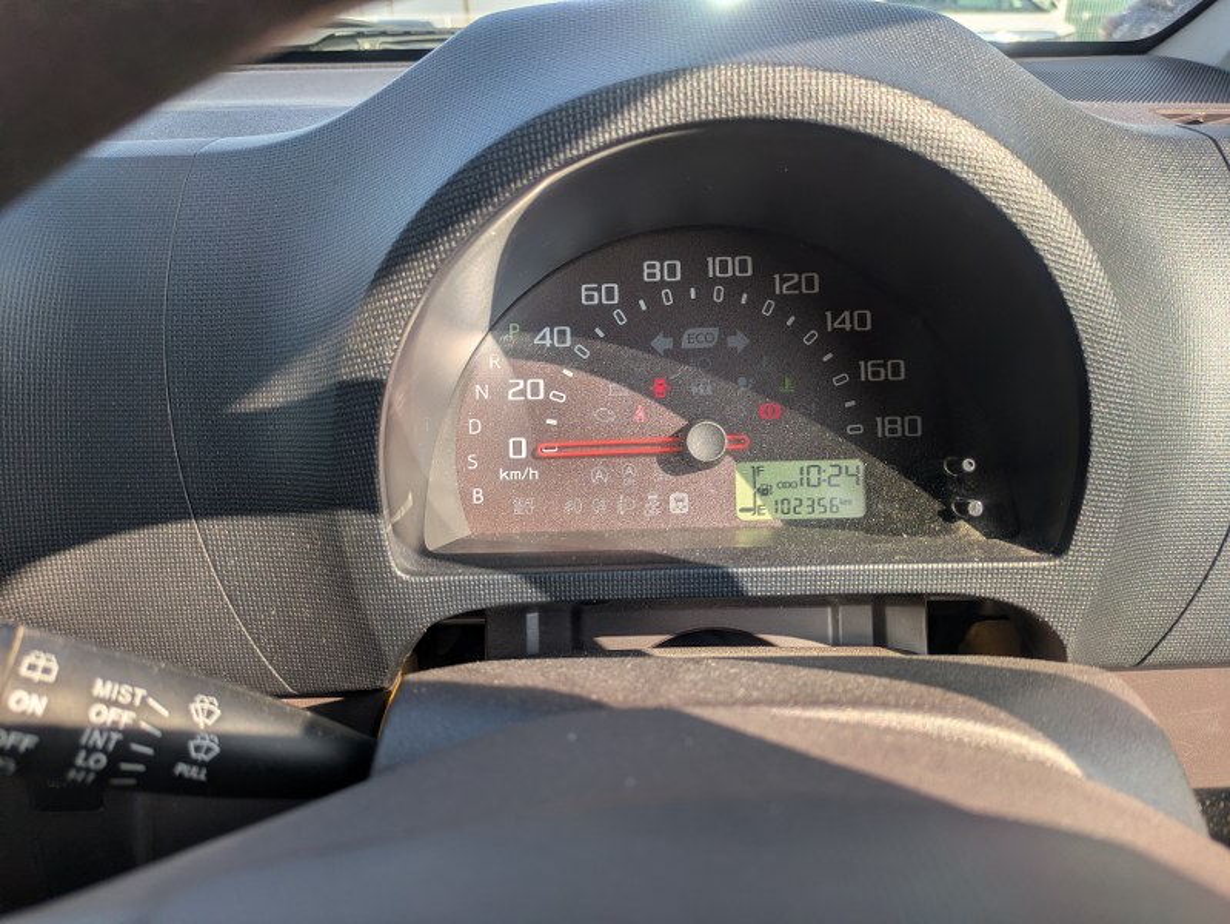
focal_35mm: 25
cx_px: 615
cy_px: 462
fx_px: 889
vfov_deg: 54.9
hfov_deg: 69.4
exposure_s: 1/764
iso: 45
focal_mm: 5.43
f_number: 1.89
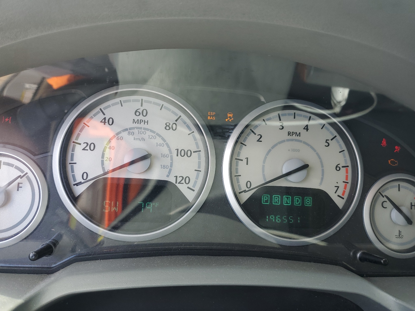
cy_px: 156
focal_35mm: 26
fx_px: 312
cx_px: 208
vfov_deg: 53.1
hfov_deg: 67.3
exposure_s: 1/233
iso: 50
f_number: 1.5
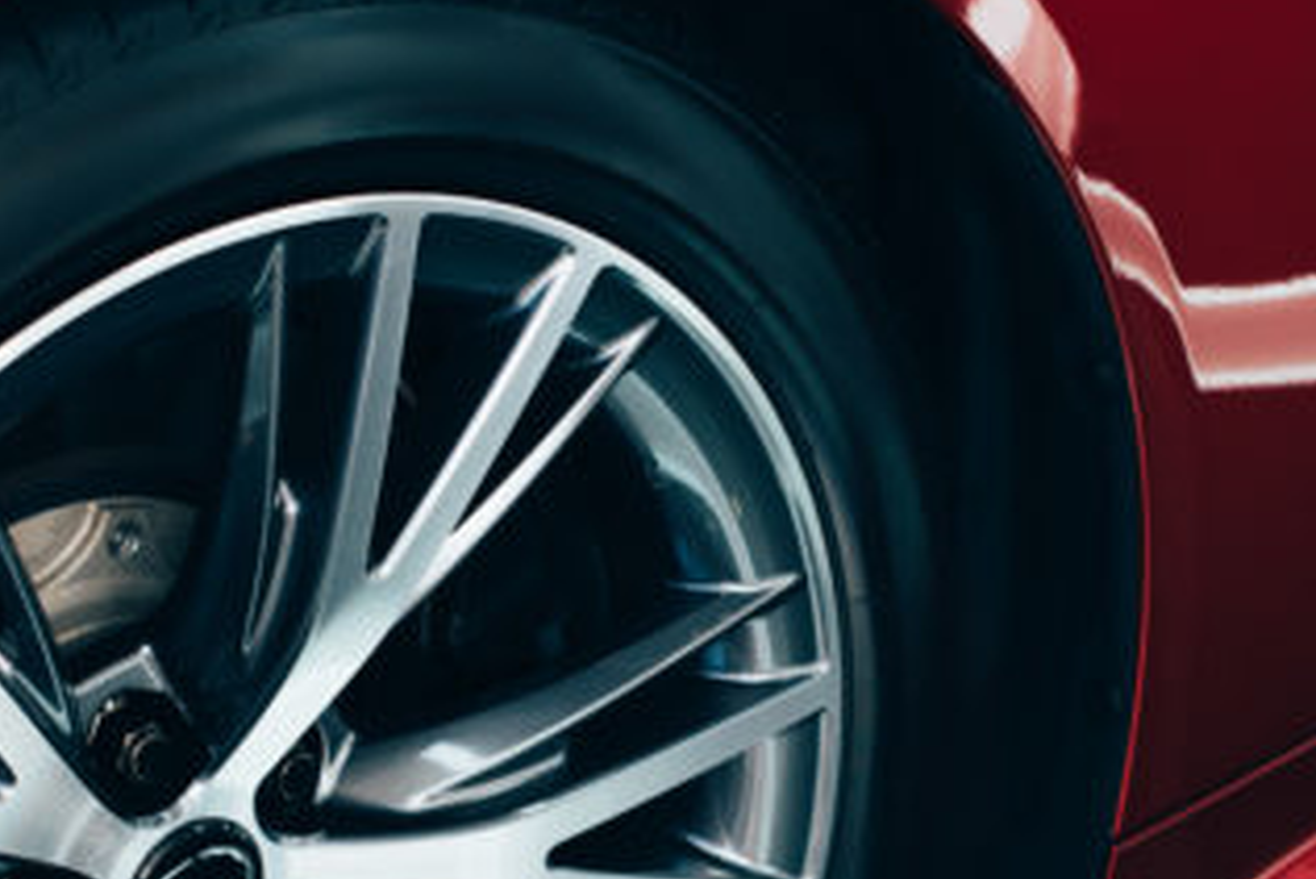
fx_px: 5924
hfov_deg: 12.7
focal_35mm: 162
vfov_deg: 8.5
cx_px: 720
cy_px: 702
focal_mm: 50
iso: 500
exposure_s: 1/200
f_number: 3.2
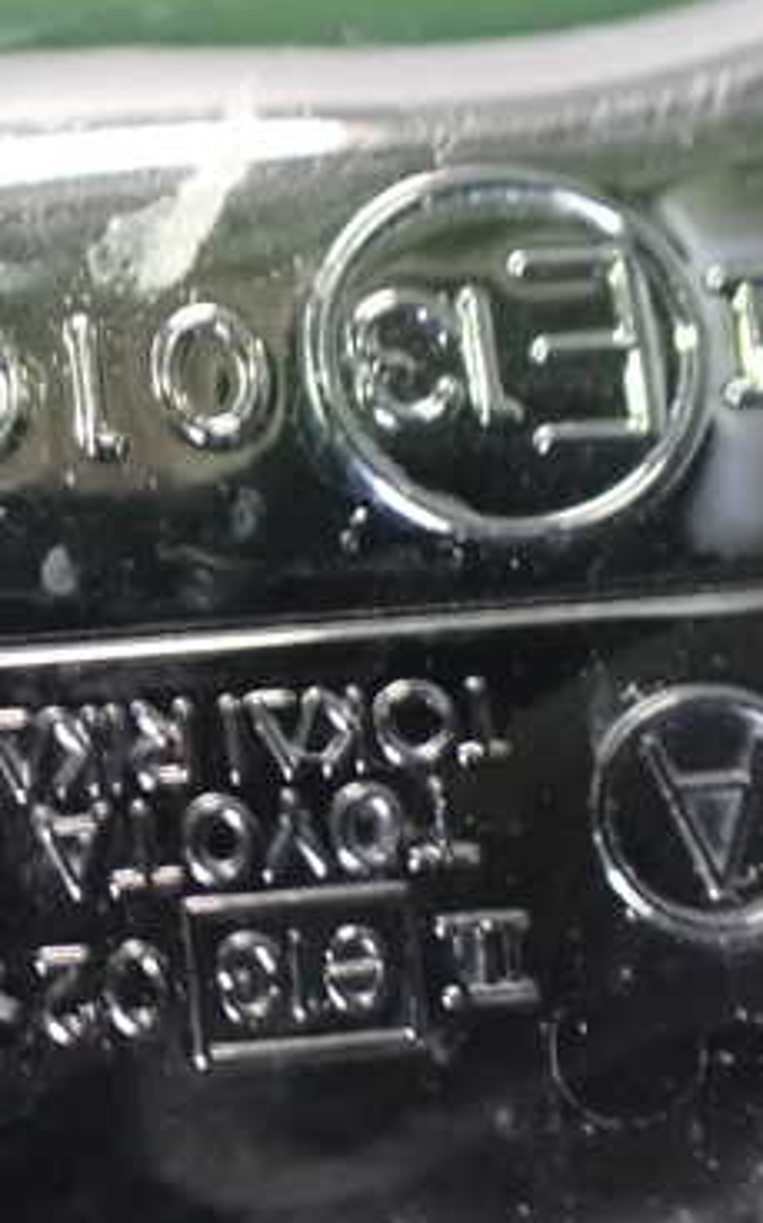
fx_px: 1732
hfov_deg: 23.4
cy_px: 653
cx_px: -67
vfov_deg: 38.9
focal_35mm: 52
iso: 1600
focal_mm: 5.4
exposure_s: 1/13
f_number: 2.3
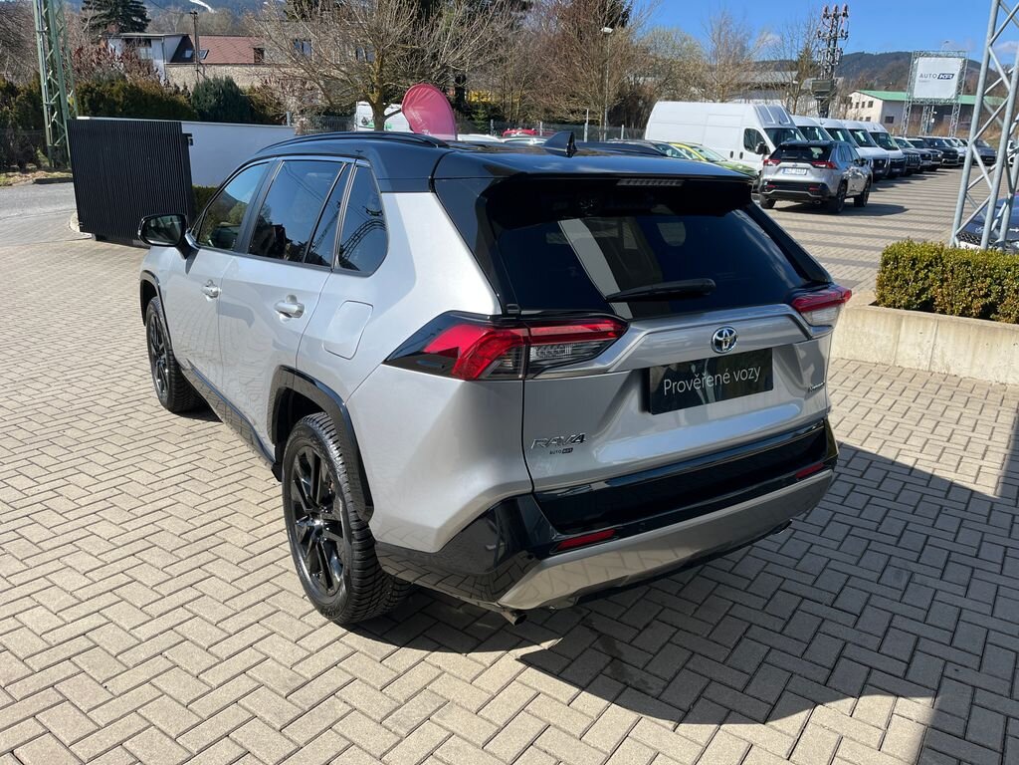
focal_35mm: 26
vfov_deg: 53.1
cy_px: 382
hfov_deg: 67.3
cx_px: 510
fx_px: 765
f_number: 1.6
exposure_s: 1/2268
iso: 50
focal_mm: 5.1
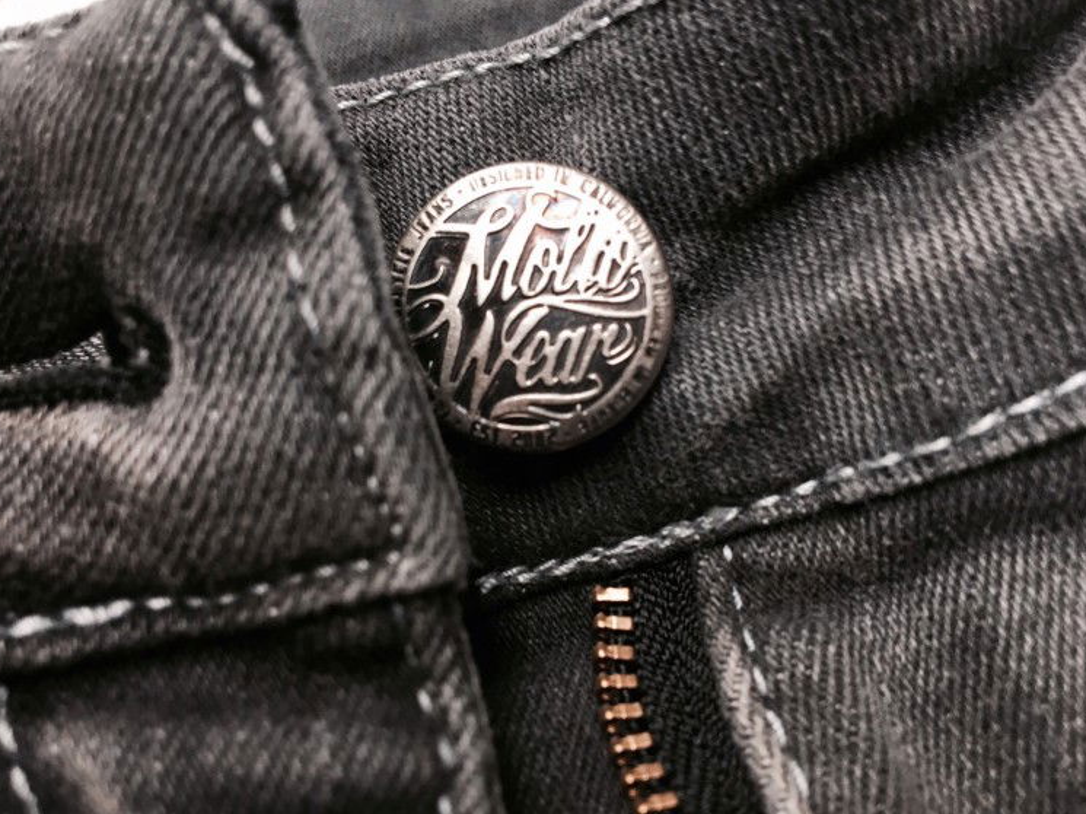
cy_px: 419
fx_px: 941
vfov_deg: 46.8
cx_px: 538
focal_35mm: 30
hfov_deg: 60.0
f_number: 2.2
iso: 64
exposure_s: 1/33
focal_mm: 4.15
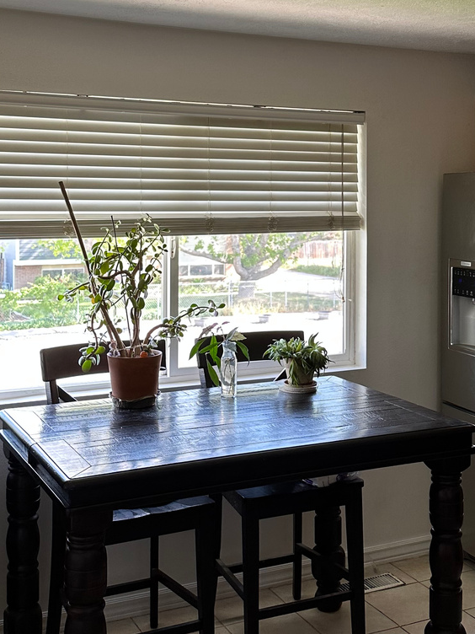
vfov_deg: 38.6
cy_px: 223
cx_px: 275
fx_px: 897
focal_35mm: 49
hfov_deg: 29.6
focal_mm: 6.86
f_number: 1.78
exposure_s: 1/121
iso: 125
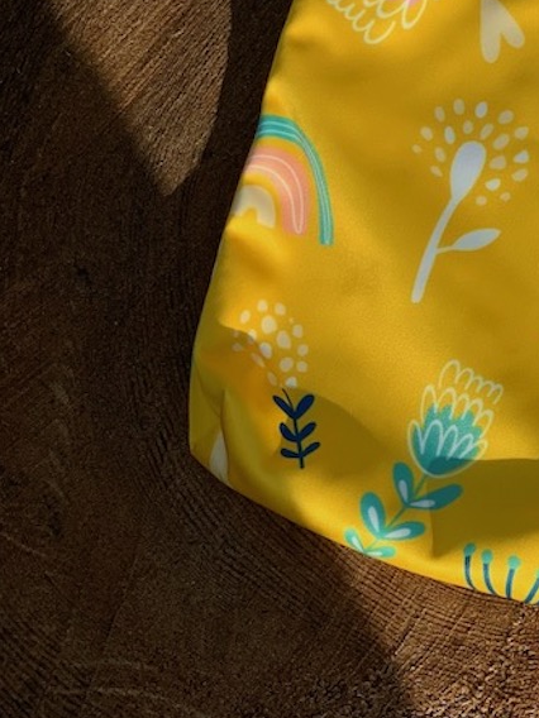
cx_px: 606
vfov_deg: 15.6
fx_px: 2595
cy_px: 77
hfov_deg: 11.7
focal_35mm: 125
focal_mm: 6
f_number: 2.4
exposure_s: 1/1115
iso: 16
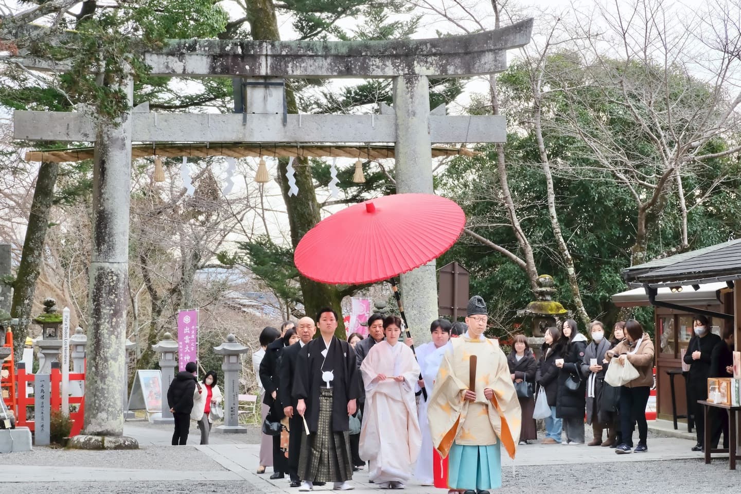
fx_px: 2161
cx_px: 370
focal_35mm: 105
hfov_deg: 19.5
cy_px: 247
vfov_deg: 13.0
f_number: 9
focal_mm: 70
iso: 1600
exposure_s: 1/250
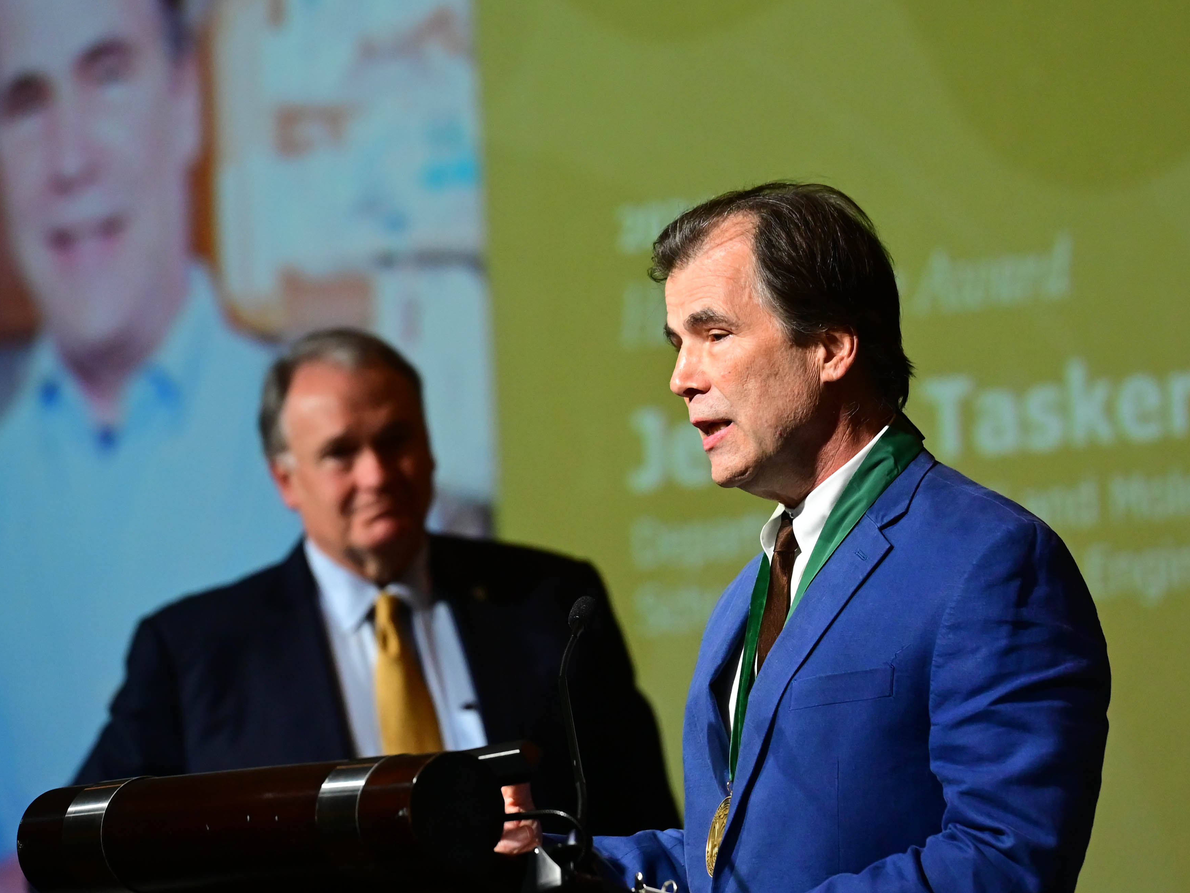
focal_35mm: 325
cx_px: 571
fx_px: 11173
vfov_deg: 4.6
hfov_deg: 6.1
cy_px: 446
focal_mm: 200
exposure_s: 1/400
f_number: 4
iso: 3200
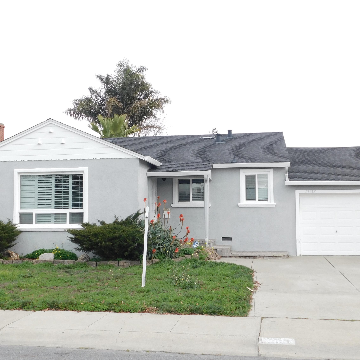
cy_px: 179
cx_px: 175
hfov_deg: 39.2
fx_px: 506
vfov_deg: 39.2
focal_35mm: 43
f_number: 3.5
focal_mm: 6.3
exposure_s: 1/400
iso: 125
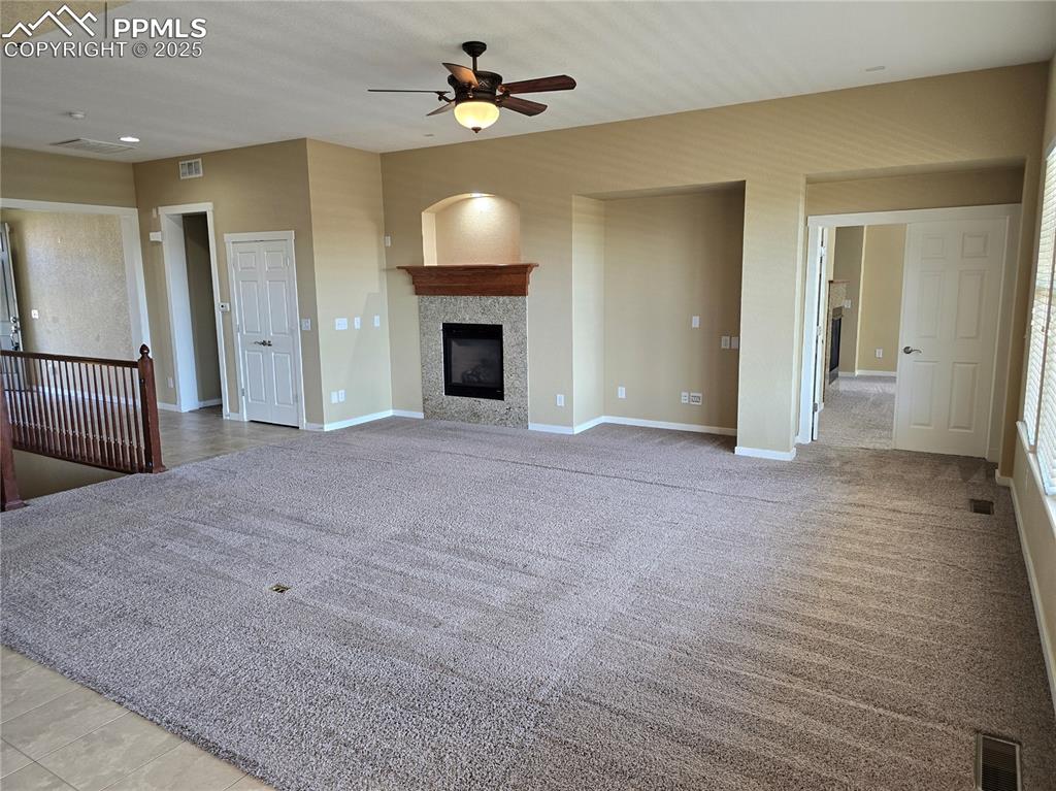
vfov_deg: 58.8
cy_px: 396
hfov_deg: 74.0
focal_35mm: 23
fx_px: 701
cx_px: 528
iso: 160
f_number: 1.7
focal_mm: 6.3
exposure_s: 1/120
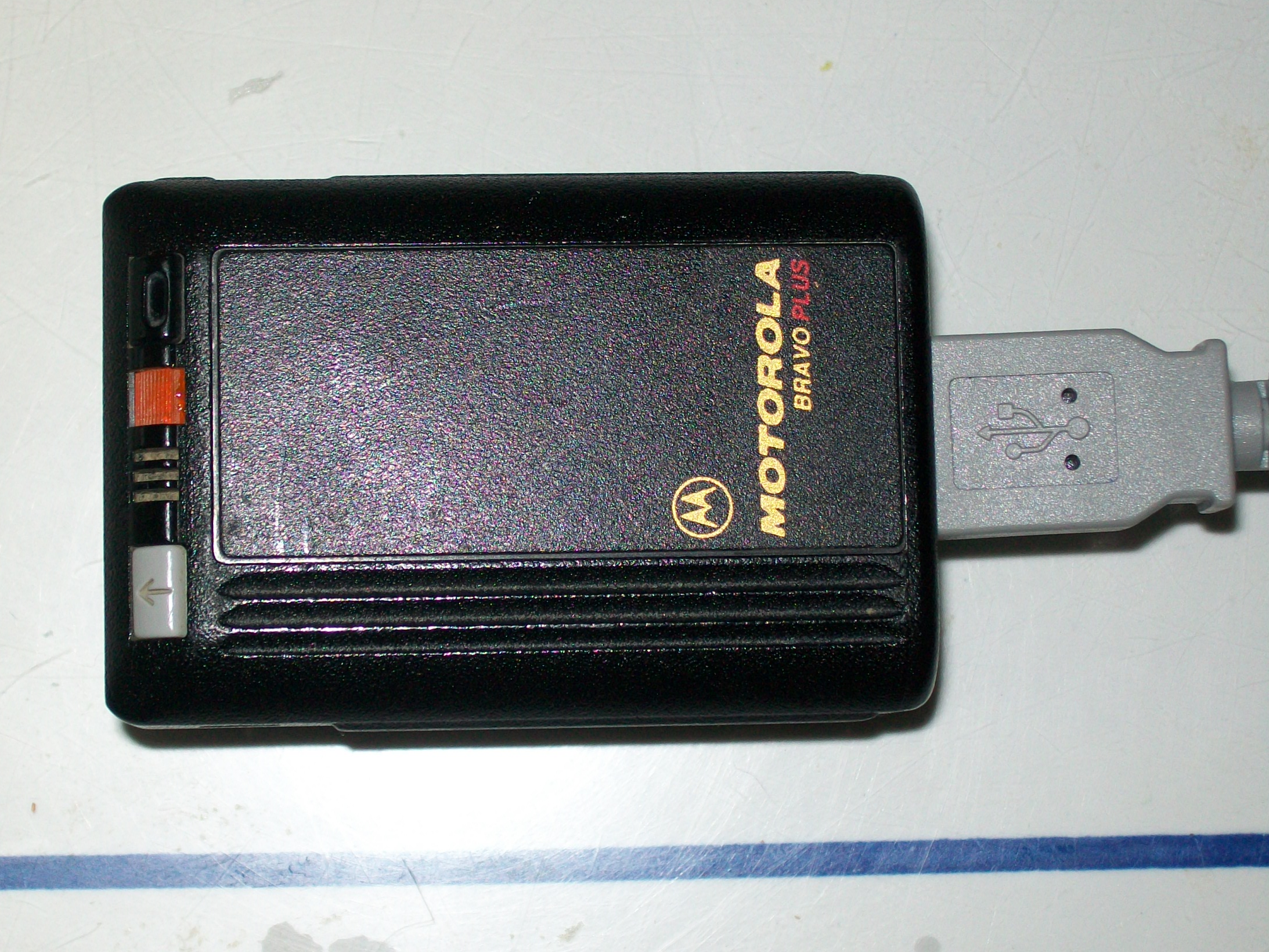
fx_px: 3043
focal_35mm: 83
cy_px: 495
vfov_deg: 17.8
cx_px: 521
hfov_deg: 23.5
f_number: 3.8
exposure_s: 1/100
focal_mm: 11.6
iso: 64
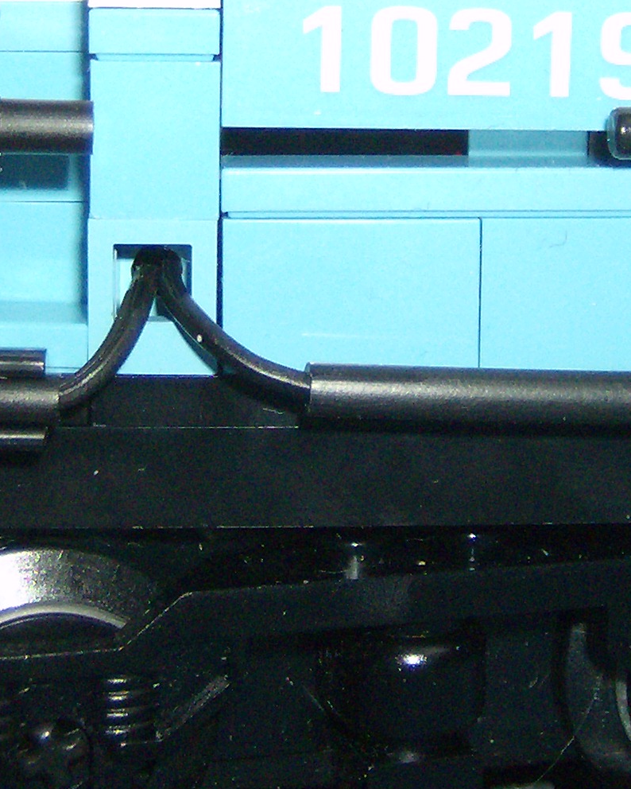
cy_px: 170
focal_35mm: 91
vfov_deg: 20.8
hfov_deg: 16.9
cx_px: 311
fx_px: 2124
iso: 200
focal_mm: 6
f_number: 2.8
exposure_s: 1/60
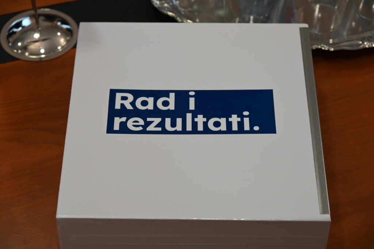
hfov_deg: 23.7
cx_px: 187
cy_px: 124
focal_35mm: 86
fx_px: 893
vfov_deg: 15.9
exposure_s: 1/100
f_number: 6.3
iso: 1600
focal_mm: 86
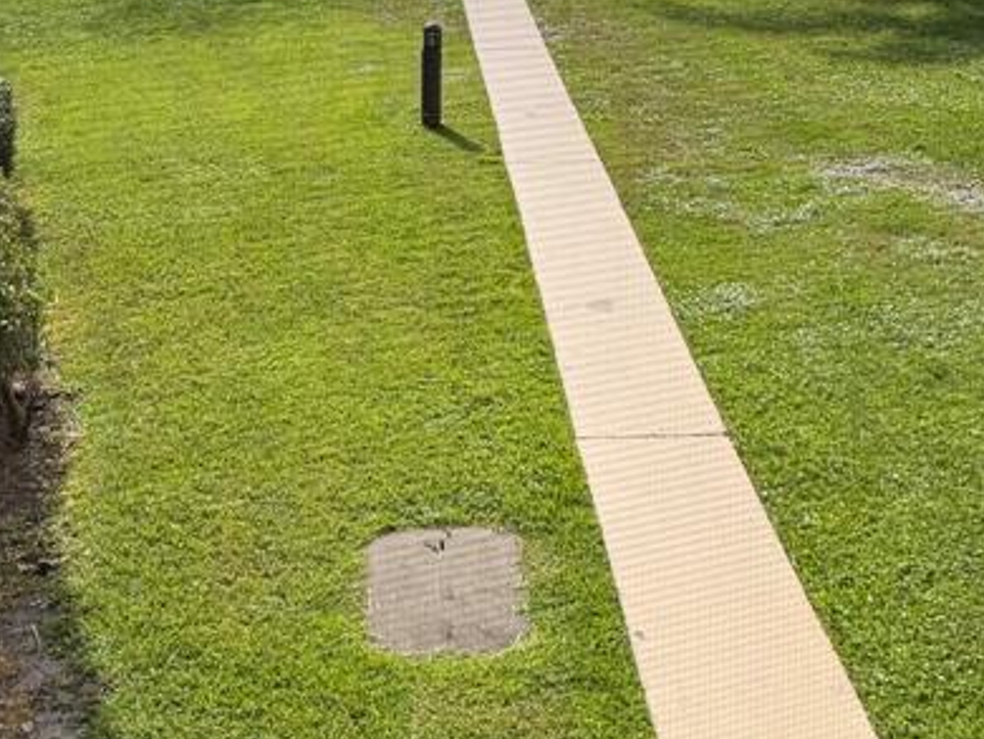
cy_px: -161
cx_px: 545
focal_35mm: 63
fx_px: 1792
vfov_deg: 21.5
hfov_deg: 30.7
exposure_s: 1/3425
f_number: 1.78
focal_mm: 6.76
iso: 100
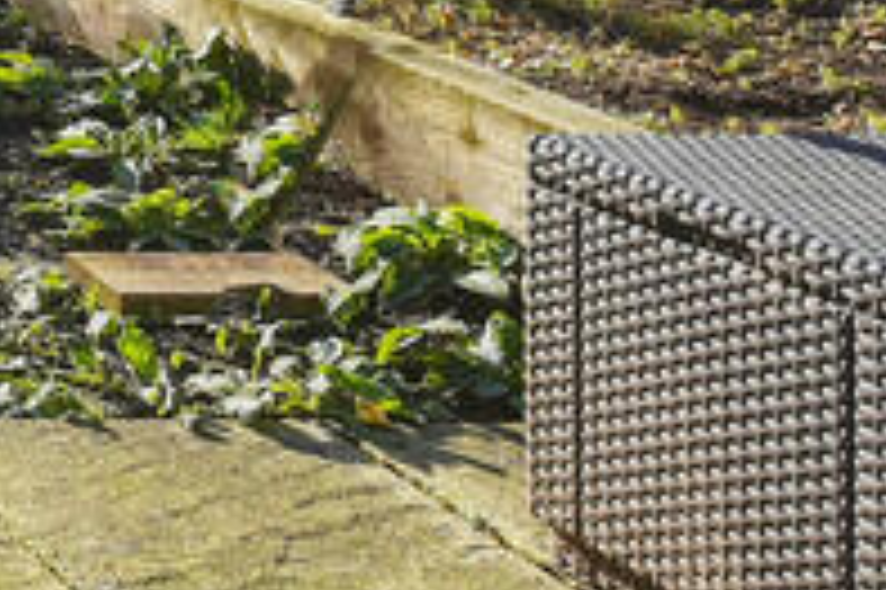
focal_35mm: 99
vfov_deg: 12.8
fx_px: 2434
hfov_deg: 14.8
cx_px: -1120
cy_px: -410
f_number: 9
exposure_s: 1/200
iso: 50
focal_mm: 19
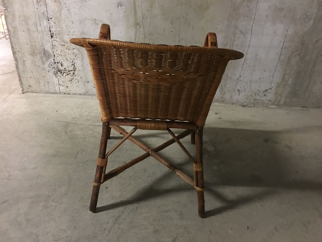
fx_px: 270
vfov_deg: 48.2
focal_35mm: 29
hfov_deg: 61.7
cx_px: 161
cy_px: 121
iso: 125
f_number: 2.2
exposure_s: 1/4
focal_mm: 4.15
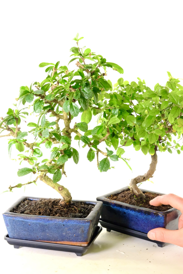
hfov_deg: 20.3
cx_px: 92
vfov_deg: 30.1
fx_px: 511
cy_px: 137
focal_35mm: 67
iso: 3200
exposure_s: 1/30
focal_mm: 44.7
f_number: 9
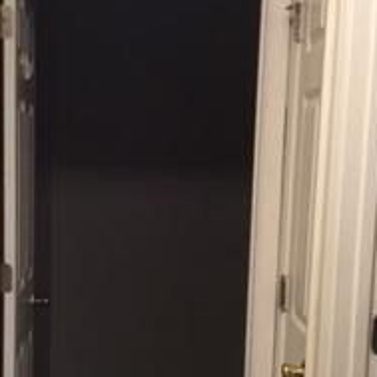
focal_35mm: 93
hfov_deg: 18.7
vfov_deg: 18.3
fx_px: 1146
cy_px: 363
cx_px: 146
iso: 200
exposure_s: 1/25
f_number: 2.4
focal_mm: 3.3
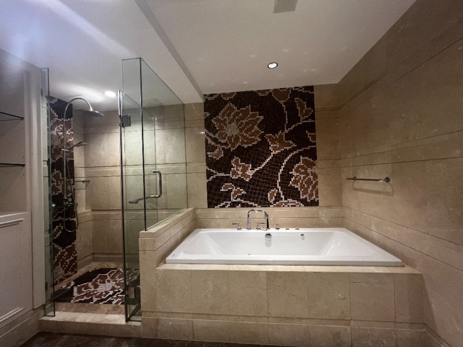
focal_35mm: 13
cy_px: 174
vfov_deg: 89.9
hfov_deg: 106.2
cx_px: 232
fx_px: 174
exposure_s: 1/50
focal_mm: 1.57
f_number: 1.8
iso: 200
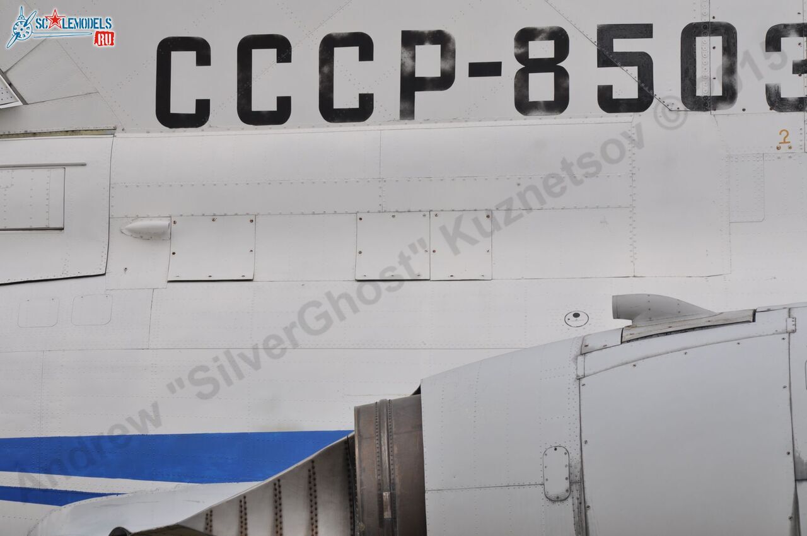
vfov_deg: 6.8
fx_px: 4534
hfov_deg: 10.2
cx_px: 404
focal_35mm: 202
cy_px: 268
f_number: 8
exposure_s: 1/500
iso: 200
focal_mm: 135
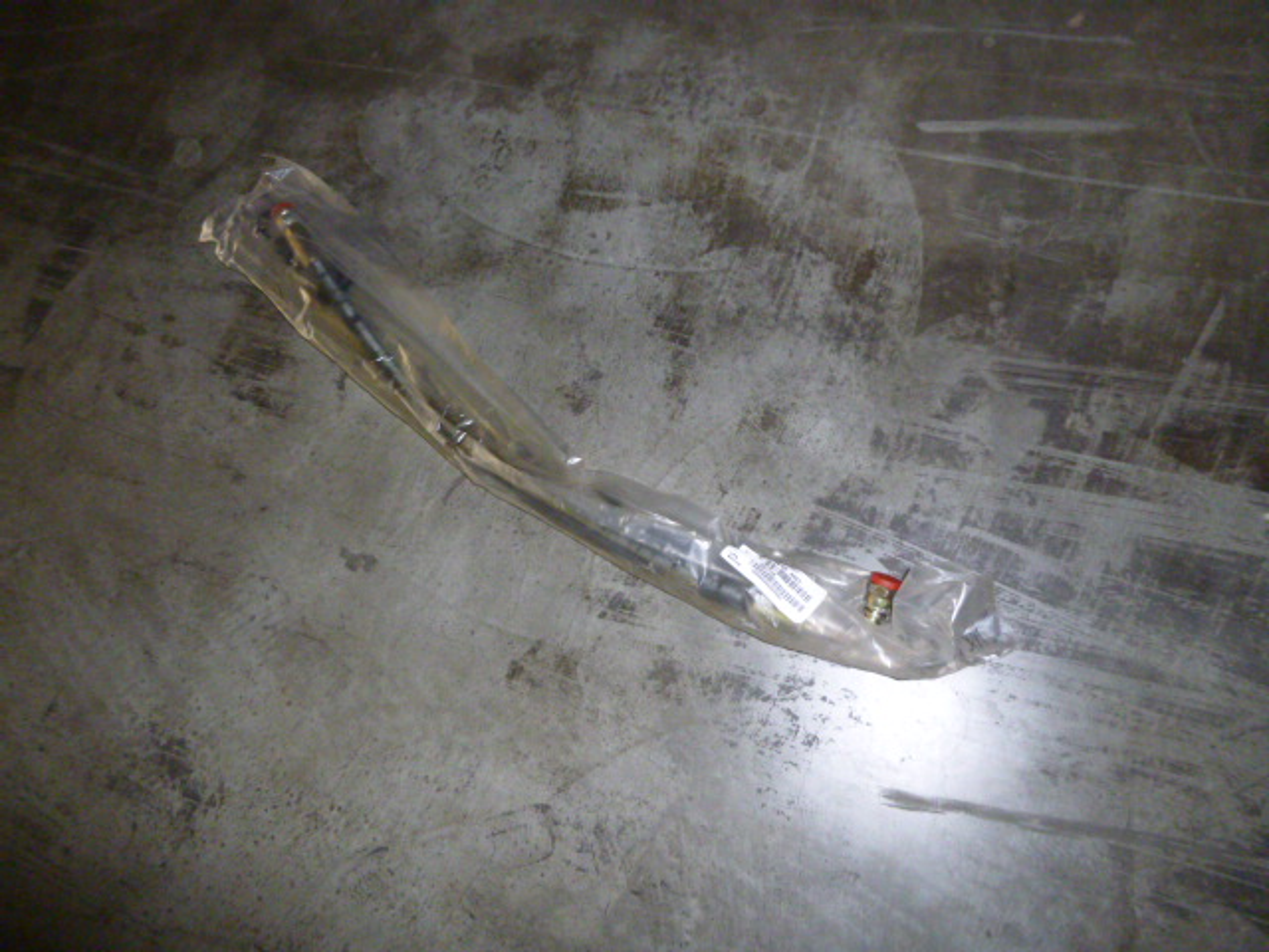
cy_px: 476
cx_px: 634
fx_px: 916
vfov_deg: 54.9
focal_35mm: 25
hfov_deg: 69.4
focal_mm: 4.5
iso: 400
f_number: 3.1
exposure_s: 1/125
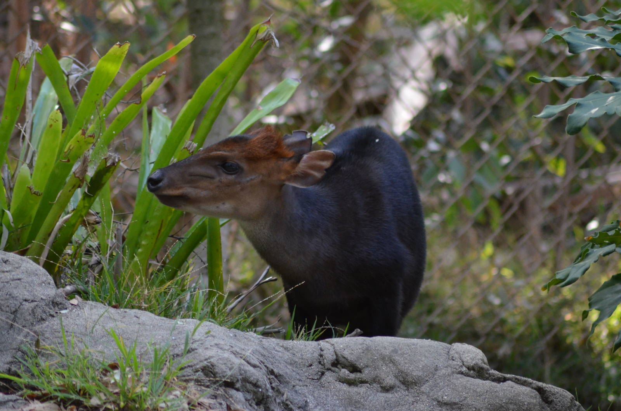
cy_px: 206
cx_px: 310
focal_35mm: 450
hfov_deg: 4.6
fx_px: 7747
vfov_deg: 3.0
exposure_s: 1/500
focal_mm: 300
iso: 1800
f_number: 5.6
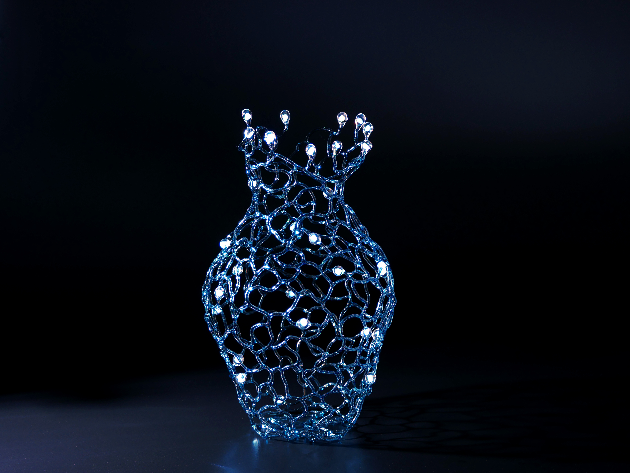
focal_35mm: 138
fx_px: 2513
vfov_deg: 10.8
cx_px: 315
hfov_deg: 14.3
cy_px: 236
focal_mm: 69
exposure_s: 6
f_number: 4.9
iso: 200
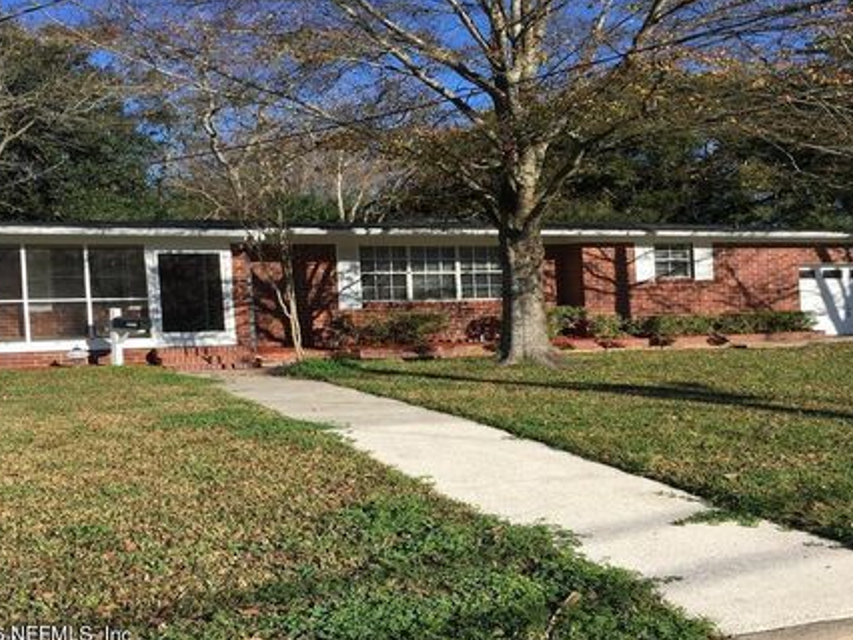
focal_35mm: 34
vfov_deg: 41.8
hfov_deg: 53.9
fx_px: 838
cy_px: 293
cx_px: 439
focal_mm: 4.15
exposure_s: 1/1709
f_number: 2.2
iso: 25
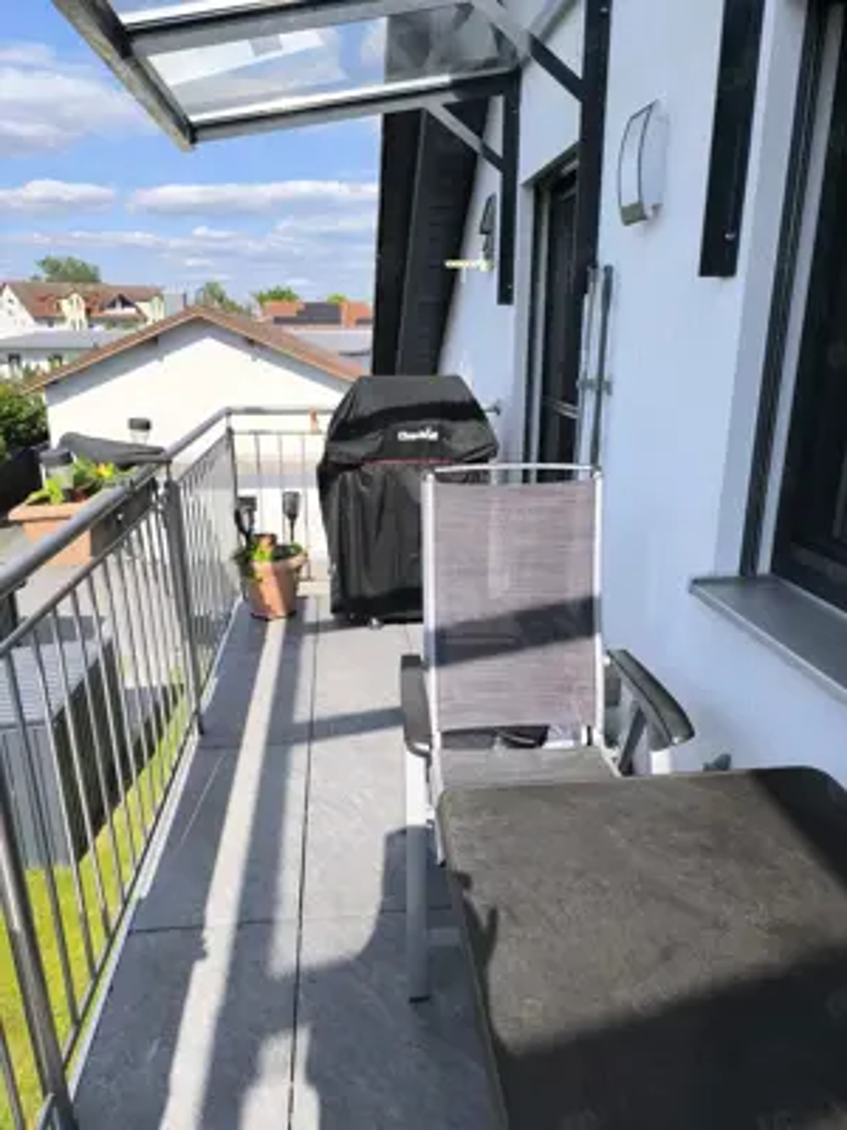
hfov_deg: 58.9
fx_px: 750
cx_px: 424
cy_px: 565
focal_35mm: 23
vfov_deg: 73.9
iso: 50
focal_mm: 6.14
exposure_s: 1/1187
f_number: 1.65
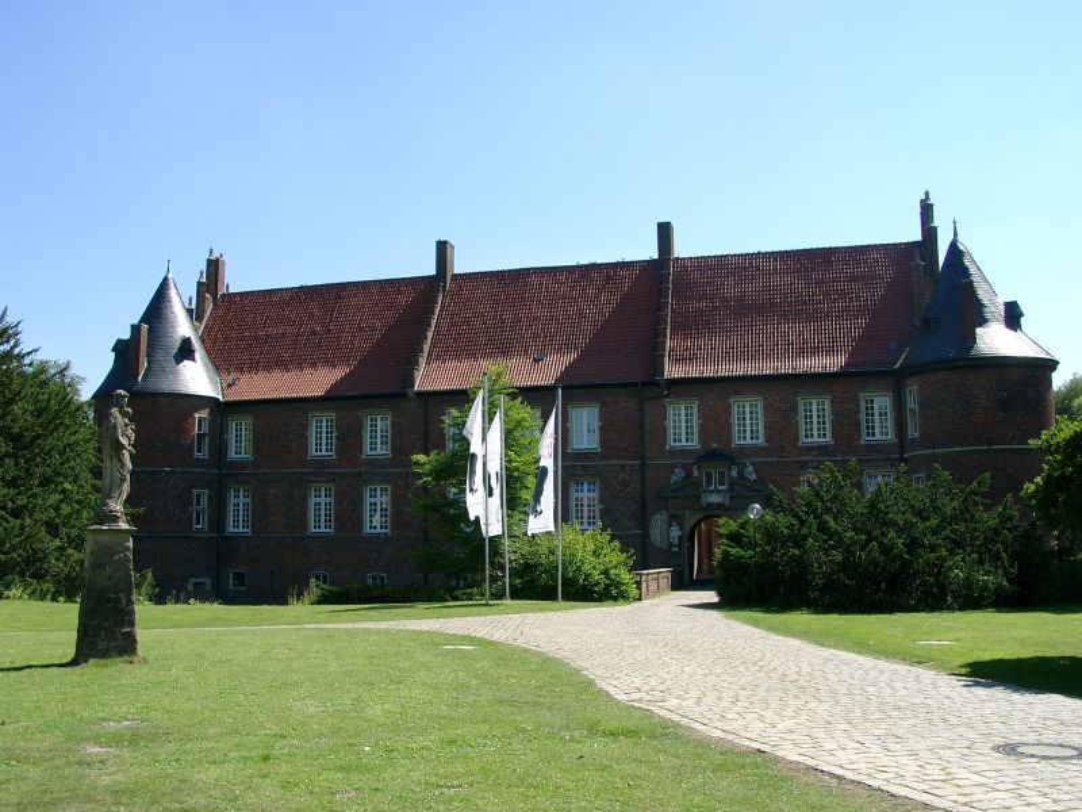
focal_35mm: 34
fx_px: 1063
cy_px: 406
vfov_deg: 41.8
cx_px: 541
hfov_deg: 54.0
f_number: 4
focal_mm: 7.13
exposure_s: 1/493
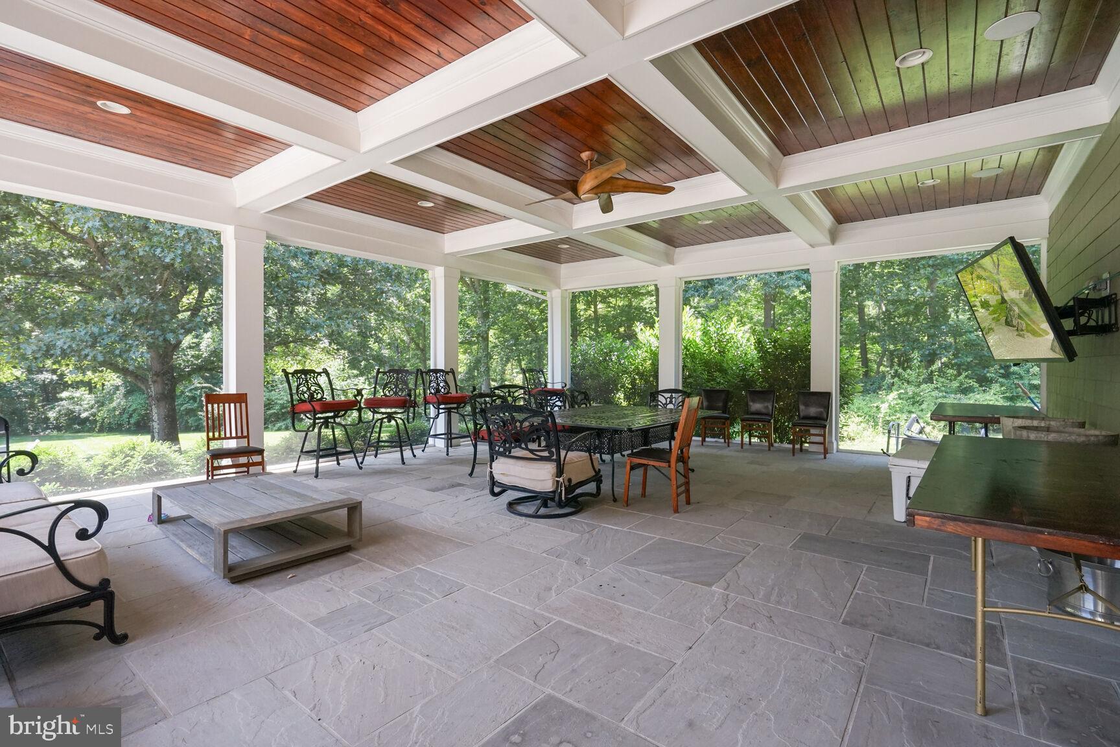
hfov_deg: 96.7
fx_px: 498
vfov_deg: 73.7
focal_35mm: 16
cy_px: 374
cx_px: 560
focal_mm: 16
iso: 800
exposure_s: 1/80
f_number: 9
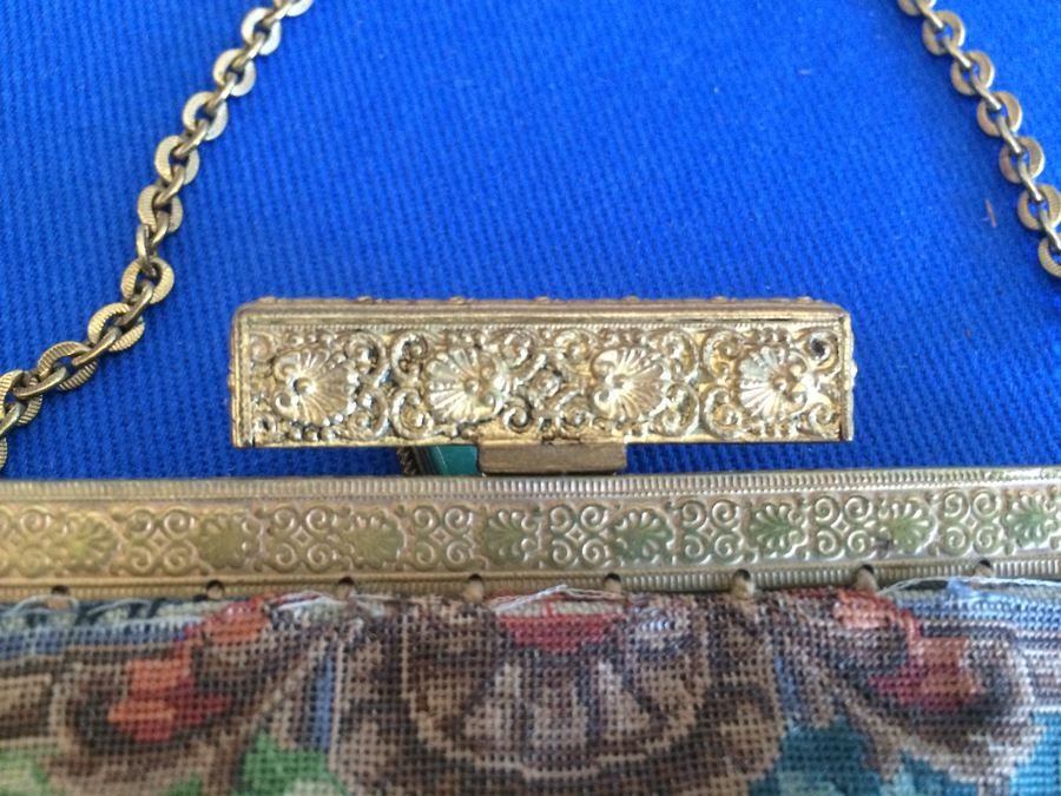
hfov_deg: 61.7
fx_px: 889
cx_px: 530
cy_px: 398
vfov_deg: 48.2
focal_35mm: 29
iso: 320
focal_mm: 4.15
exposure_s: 1/30
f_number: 2.2
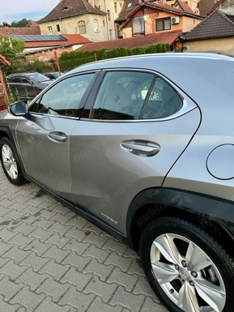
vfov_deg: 65.3
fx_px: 243
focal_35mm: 27
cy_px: 152
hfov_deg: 51.4
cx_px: 115
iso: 500
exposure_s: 1/60
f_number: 1.6
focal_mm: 5.1
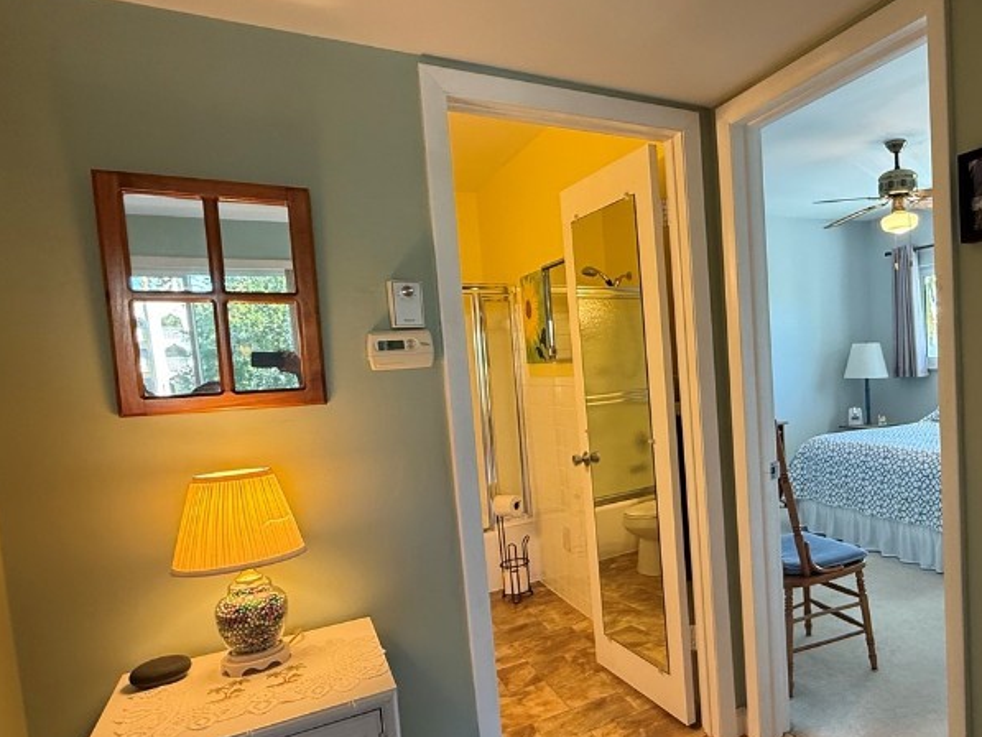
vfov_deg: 56.7
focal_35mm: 24
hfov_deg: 67.2
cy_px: 403
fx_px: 681
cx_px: 732
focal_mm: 2.22
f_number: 2.2
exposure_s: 1/120
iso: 200
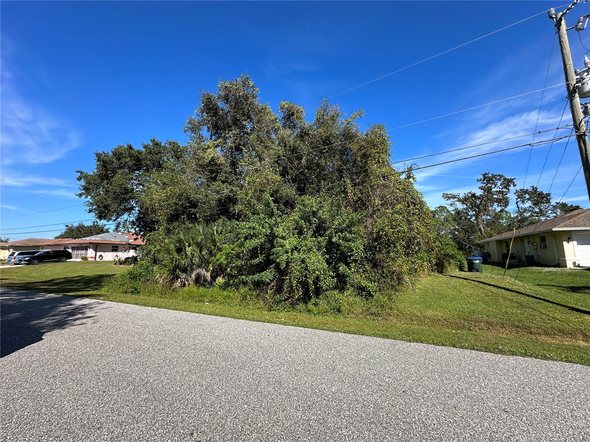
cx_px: 295
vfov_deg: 85.7
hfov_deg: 102.1
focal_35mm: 14
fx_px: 239
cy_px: 221
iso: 40
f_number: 2.2
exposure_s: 1/807
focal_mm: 2.22
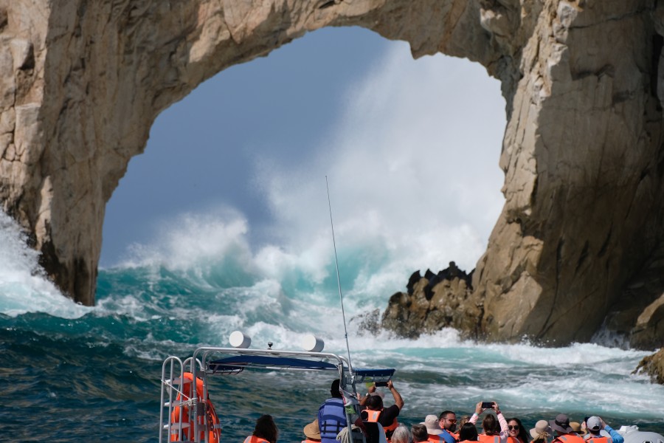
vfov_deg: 4.3
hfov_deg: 6.4
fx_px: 5939
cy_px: 222
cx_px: 332
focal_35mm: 322
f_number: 6.4
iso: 200
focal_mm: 214.4
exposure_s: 1/1700
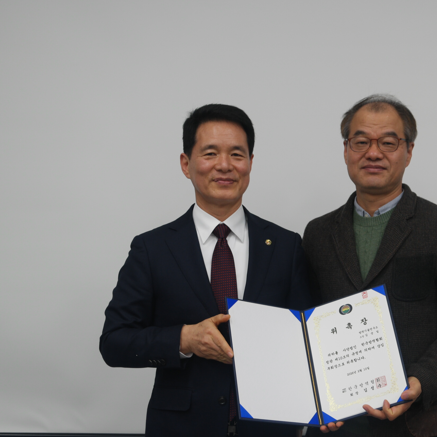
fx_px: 843
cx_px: 293
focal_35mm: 59
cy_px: 202
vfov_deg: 29.1
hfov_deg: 28.9
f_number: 4
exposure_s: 1/50
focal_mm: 23
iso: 250
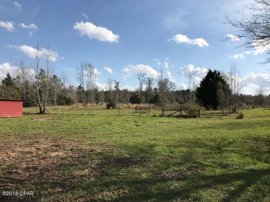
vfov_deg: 49.7
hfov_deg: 63.4
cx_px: 135
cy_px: 101
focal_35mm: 28
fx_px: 218
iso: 20
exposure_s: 1/3690
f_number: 1.8
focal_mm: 3.99
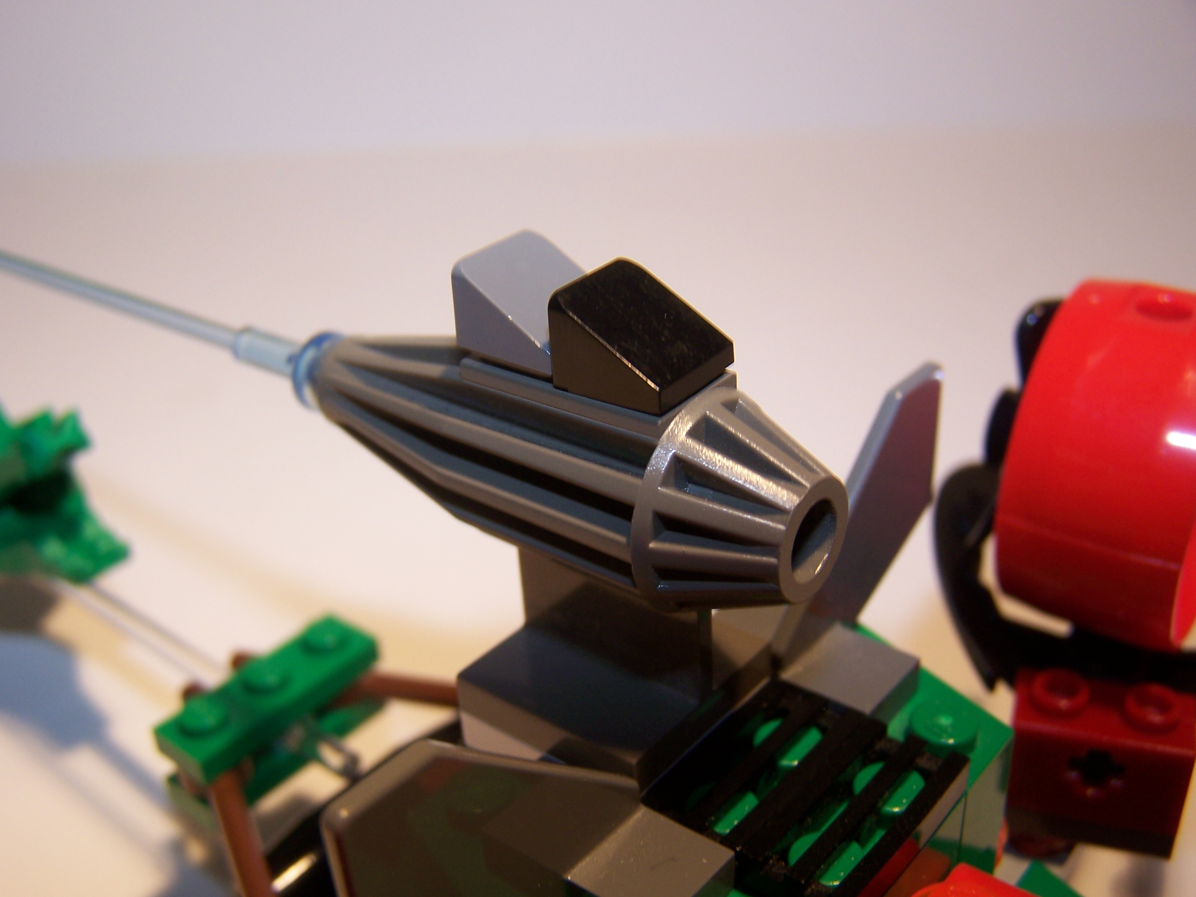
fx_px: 1313
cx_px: 598
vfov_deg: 37.7
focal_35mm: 38
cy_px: 448
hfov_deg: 49.0
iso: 80
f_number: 2.8
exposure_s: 1/60
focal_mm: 6.3
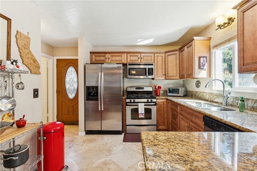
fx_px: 124
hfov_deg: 92.0
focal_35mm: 17
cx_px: 128
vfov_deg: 69.1
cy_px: 86
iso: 100
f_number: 13
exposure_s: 1
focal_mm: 17.4
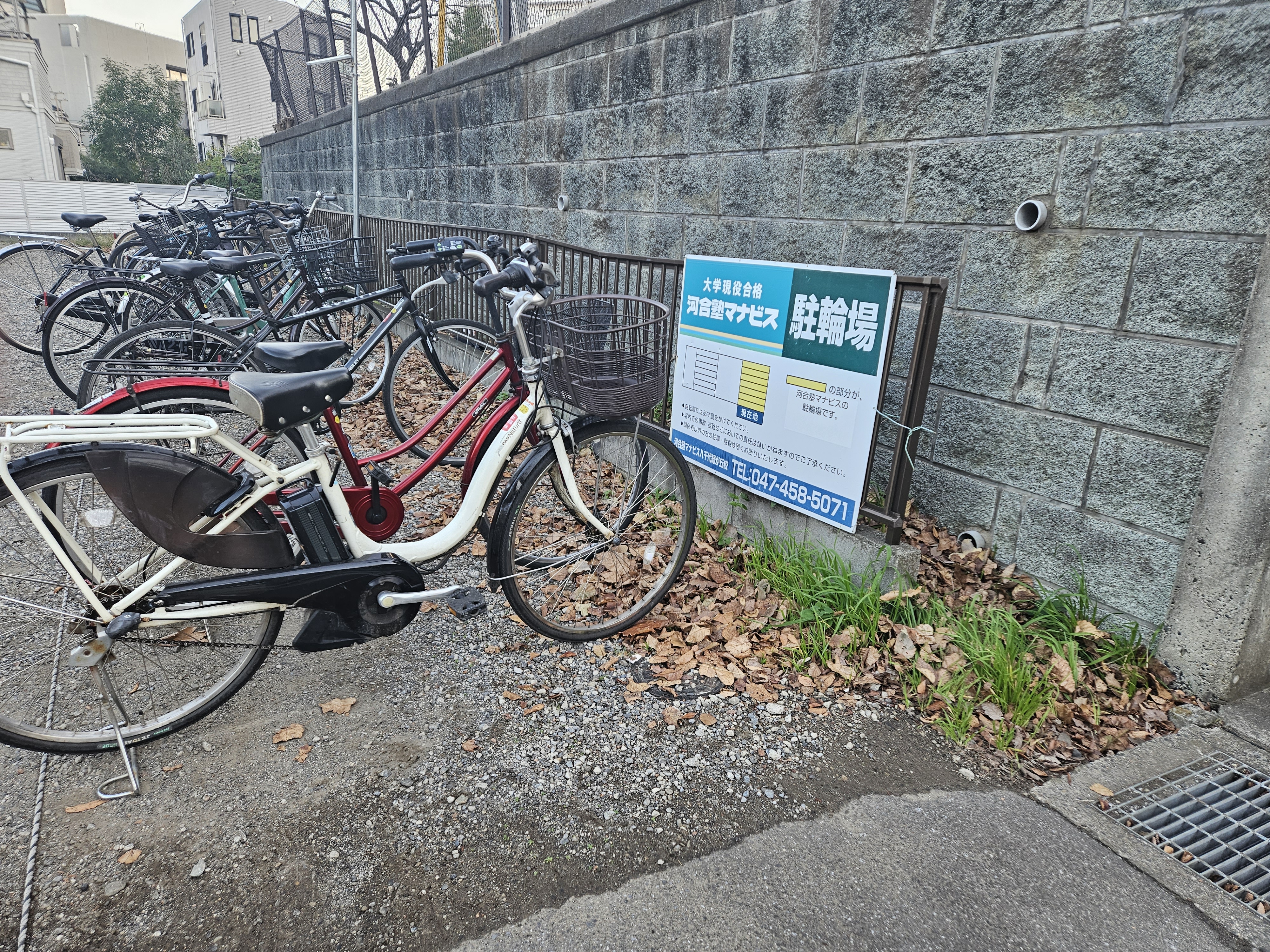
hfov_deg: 73.9
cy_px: 476
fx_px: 844
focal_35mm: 23
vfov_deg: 58.9
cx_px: 635
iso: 100
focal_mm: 5.4
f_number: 1.8
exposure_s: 1/180
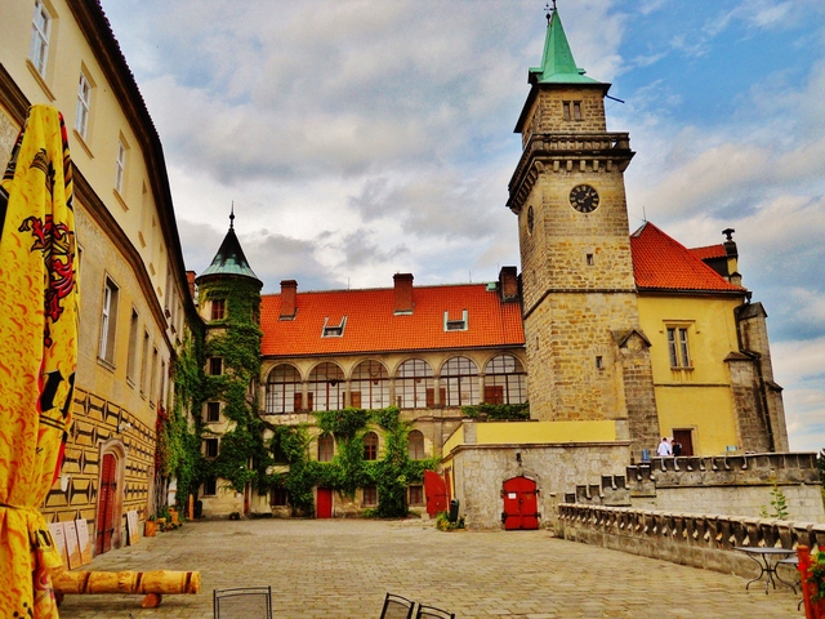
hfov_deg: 63.4
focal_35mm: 28
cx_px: 412
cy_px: 310
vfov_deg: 49.7
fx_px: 667
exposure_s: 1/320
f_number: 5.4
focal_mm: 5
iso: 80
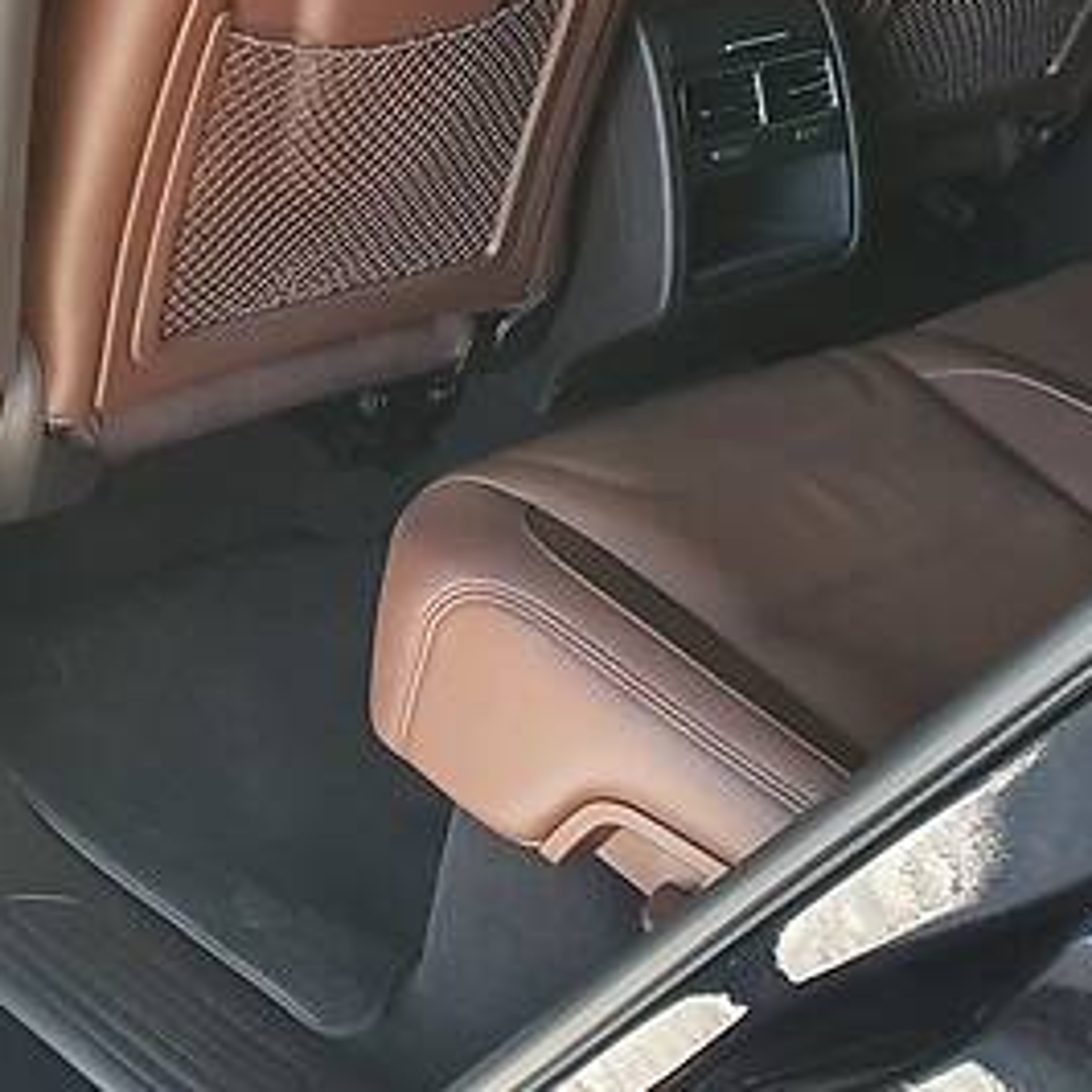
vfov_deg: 24.2
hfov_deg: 23.3
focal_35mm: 69
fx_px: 2463
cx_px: -135
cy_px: 94
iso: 250
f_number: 2.4
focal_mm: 4.3
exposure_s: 1/100
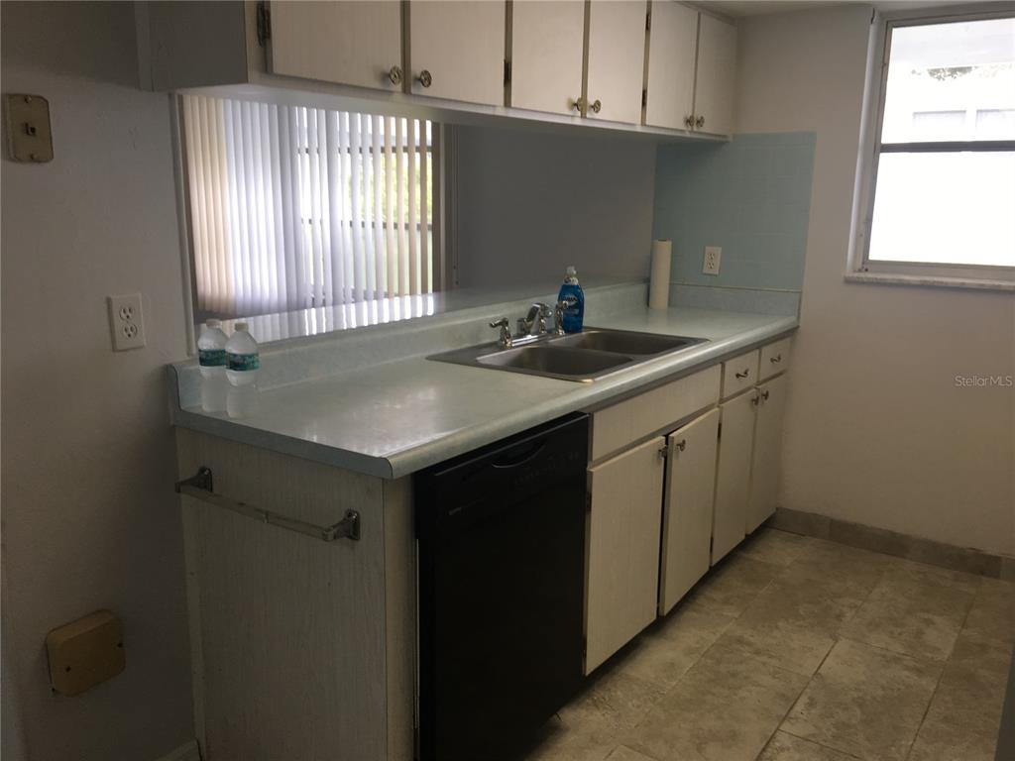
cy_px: 380
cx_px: 508
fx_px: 850
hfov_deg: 61.7
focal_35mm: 29
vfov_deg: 48.2
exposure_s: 1/60
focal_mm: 4.15
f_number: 2.2
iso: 32
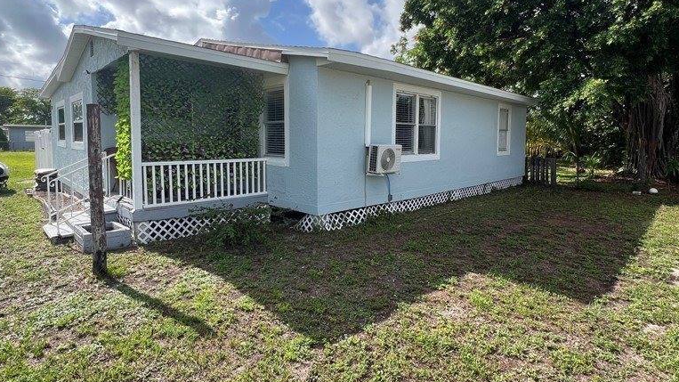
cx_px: 348
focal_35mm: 19
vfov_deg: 58.1
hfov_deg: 89.6
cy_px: 165
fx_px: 342
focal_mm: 1.57
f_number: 1.8
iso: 32
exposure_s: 1/615
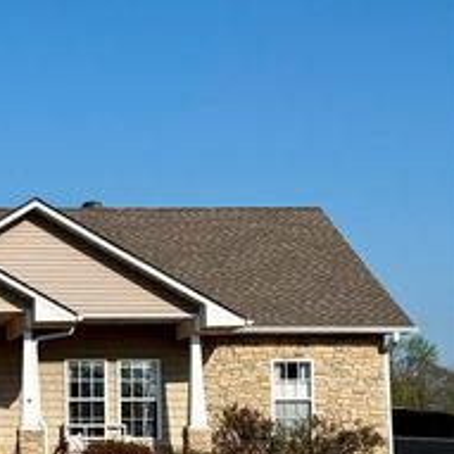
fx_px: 1647
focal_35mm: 111
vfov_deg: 15.6
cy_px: 367
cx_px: -138
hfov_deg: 15.0
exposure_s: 1/8772
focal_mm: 6.76
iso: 64
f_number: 1.78
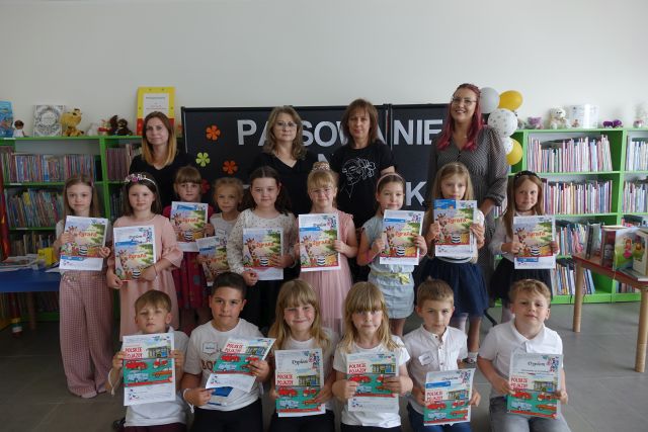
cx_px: 324
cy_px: 216
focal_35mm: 24
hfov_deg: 73.7
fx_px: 432
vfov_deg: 53.2
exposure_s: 1/40
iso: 125
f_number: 2.8
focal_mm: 8.8
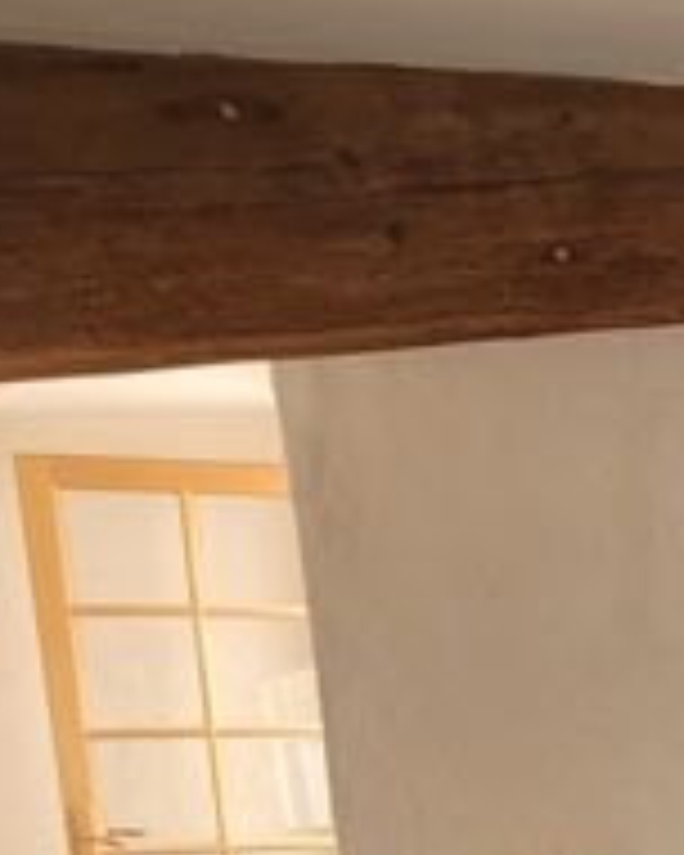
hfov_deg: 23.2
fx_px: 1189
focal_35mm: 47
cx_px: 1118
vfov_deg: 35.8
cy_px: 850
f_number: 2.2
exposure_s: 1/50
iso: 64
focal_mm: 1.74
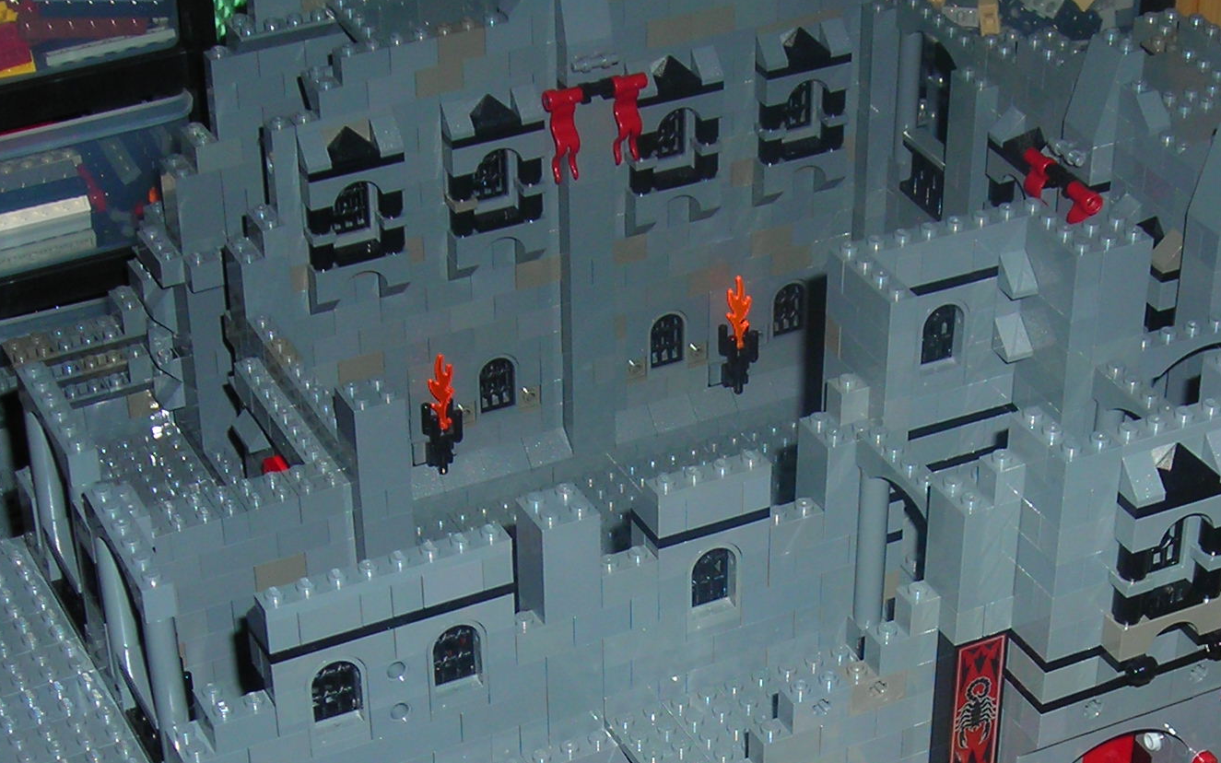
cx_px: 799
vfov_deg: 15.1
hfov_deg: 24.3
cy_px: 781
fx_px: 2828
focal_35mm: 85
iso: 50
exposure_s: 1/60.1
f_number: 3.3
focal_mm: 6.8
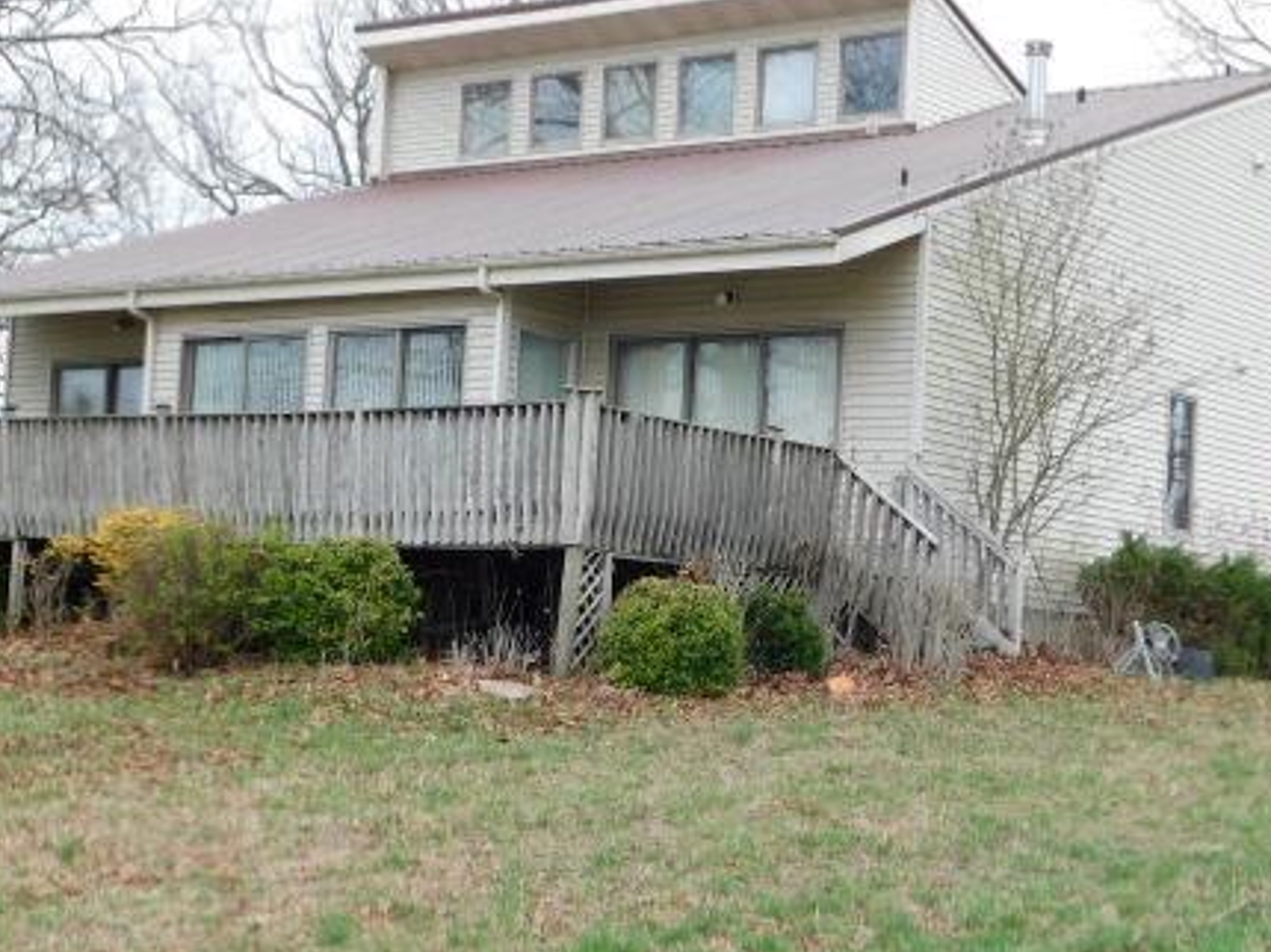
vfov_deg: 21.9
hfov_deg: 29.0
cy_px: 488
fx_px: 2459
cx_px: 677
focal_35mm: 67
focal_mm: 8
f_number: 3.7
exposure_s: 1/160
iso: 125
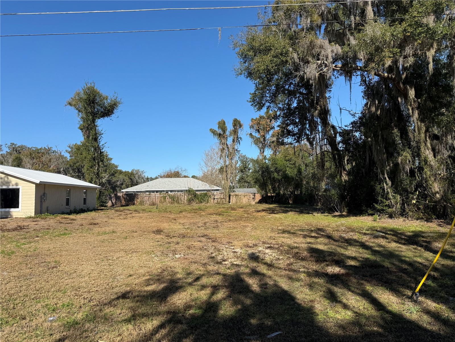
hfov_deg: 71.6
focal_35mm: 24
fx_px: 315
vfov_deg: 56.8
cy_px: 171
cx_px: 228
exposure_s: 1/4167
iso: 80
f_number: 1.78
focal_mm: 6.76
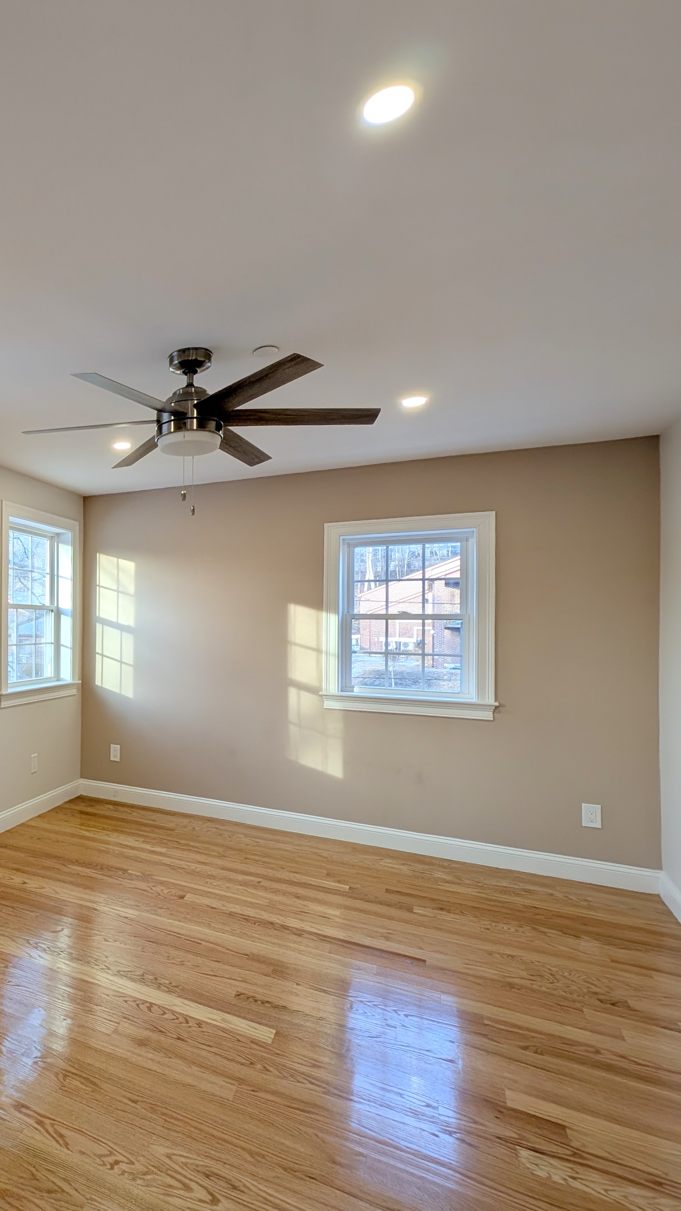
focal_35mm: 18
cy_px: 616
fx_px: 578
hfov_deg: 51.4
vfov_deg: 92.7
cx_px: 31
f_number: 1.95
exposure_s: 1/60
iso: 49
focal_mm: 2.23
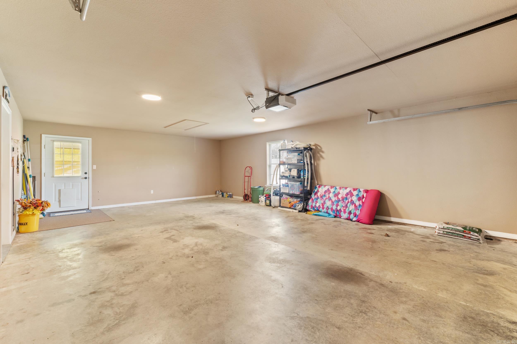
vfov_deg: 77.3
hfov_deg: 100.4
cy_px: 172
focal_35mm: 15
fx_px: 215
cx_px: 258
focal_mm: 10
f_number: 9
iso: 200
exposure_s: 2
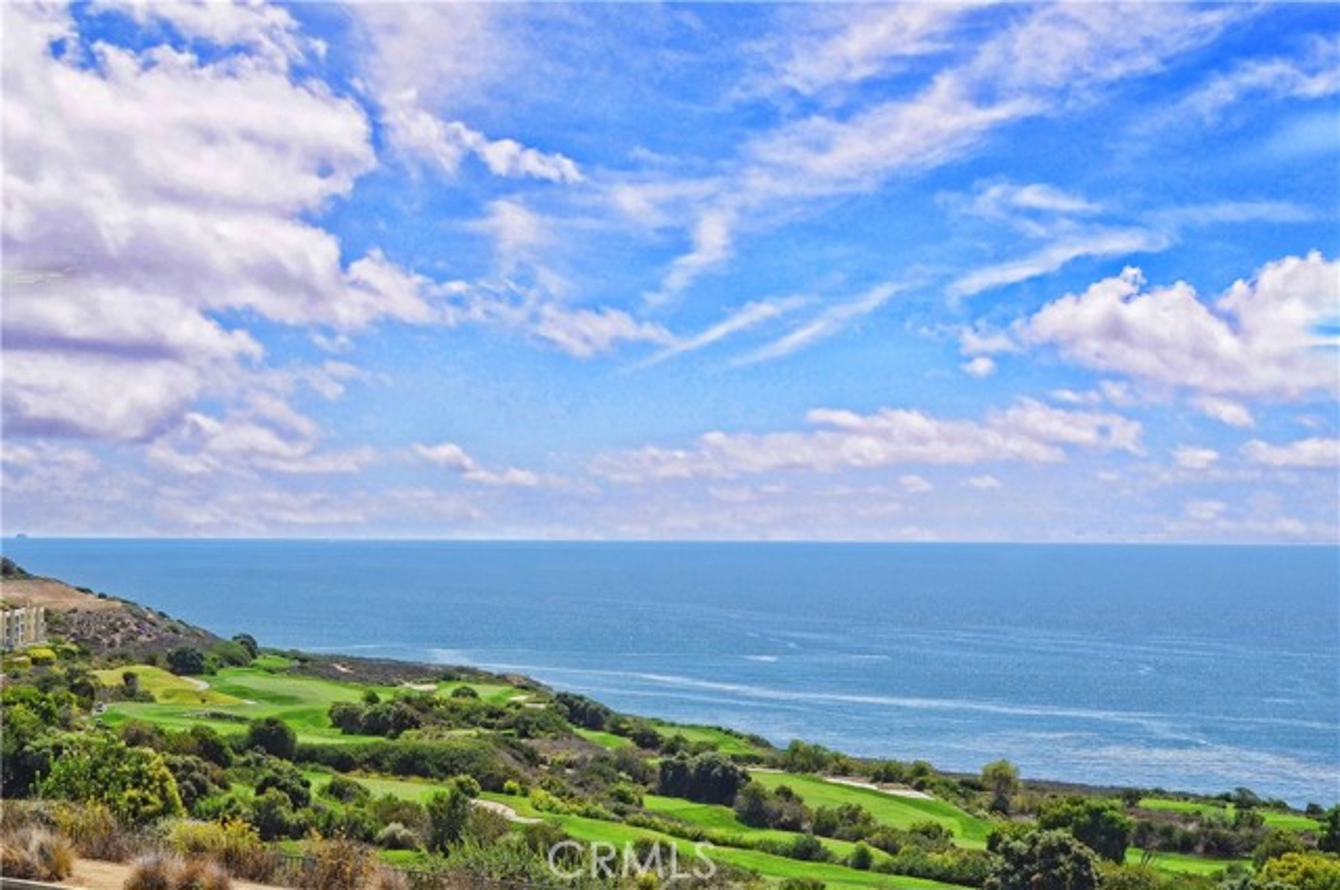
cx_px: 670
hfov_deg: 33.4
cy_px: 445
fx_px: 2230
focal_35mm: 60
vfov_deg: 22.6
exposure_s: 1/250
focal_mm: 40
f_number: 14
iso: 250
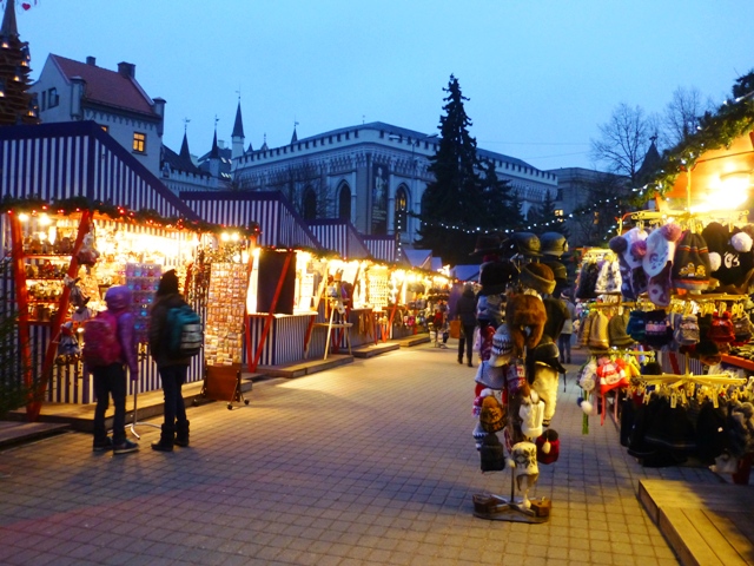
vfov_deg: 45.4
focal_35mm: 31
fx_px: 675
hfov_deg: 58.4
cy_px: 283
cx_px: 377
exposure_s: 1/8
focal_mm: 5.4
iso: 400
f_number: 3.6
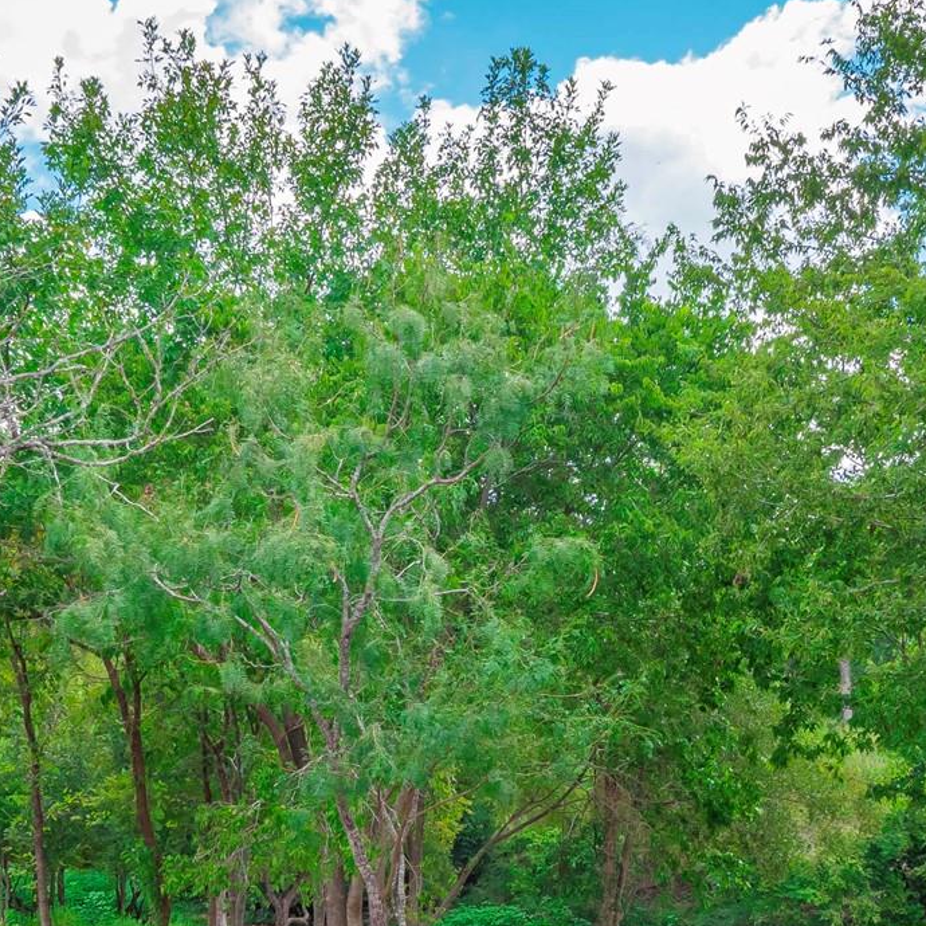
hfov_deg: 27.3
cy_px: 725
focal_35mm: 63
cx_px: 510
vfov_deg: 26.8
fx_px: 1907
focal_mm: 12
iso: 200
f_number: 8
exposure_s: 1/125
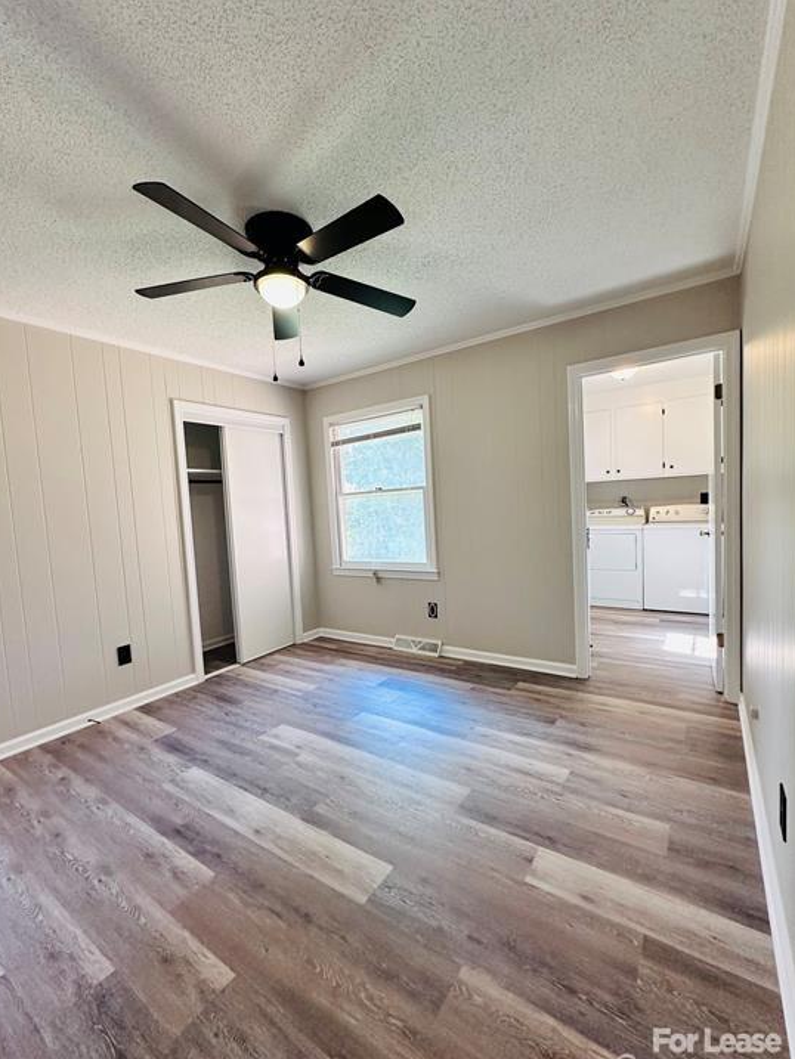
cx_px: 387
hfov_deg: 81.7
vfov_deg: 98.2
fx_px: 459
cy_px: 539
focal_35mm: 15
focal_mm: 2.22
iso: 200
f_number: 2.2
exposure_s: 1/120
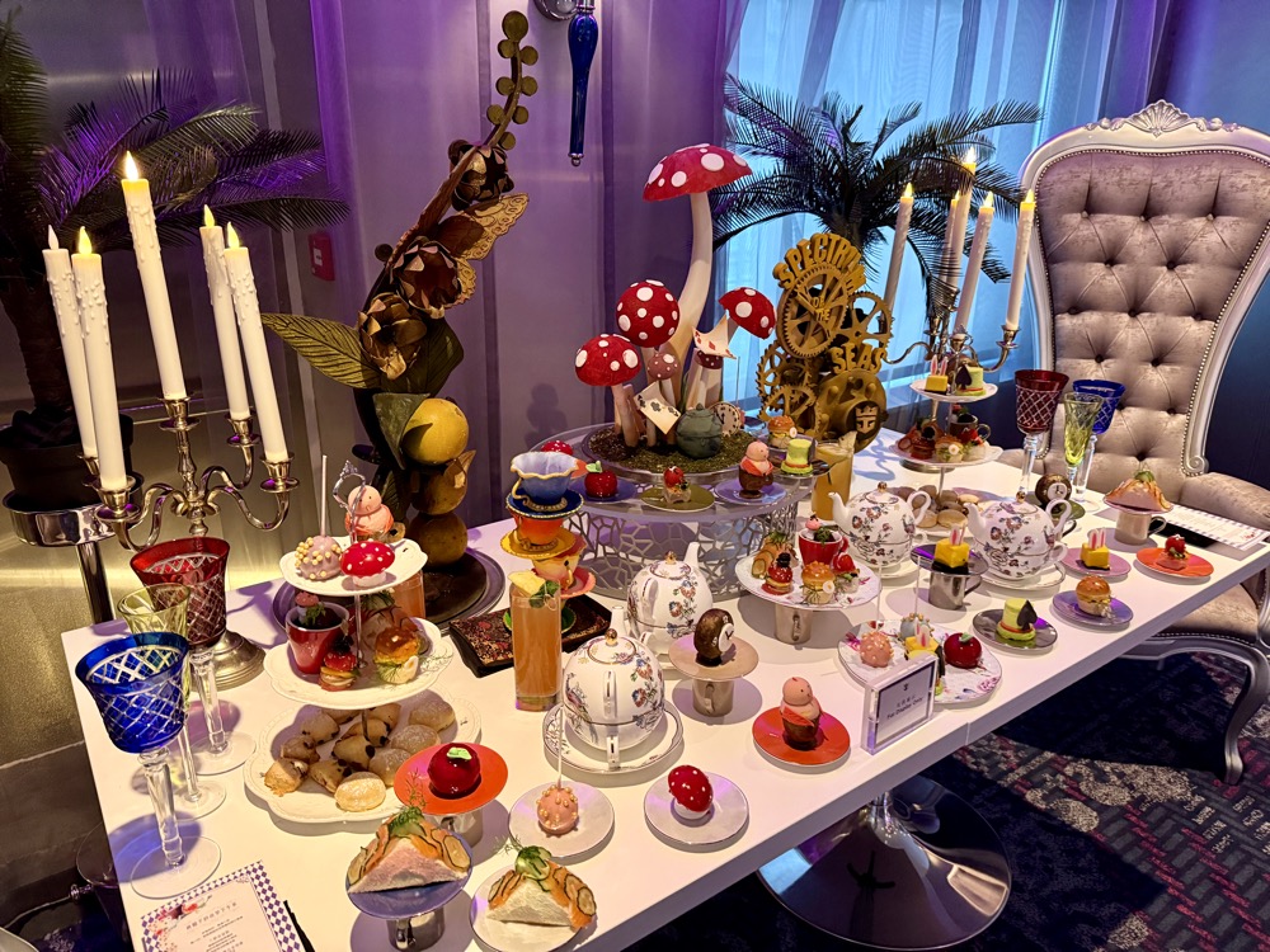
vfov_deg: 56.8
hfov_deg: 71.6
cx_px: 635
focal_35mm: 24
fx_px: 881
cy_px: 476
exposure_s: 1/60
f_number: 1.78
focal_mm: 6.76
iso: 800
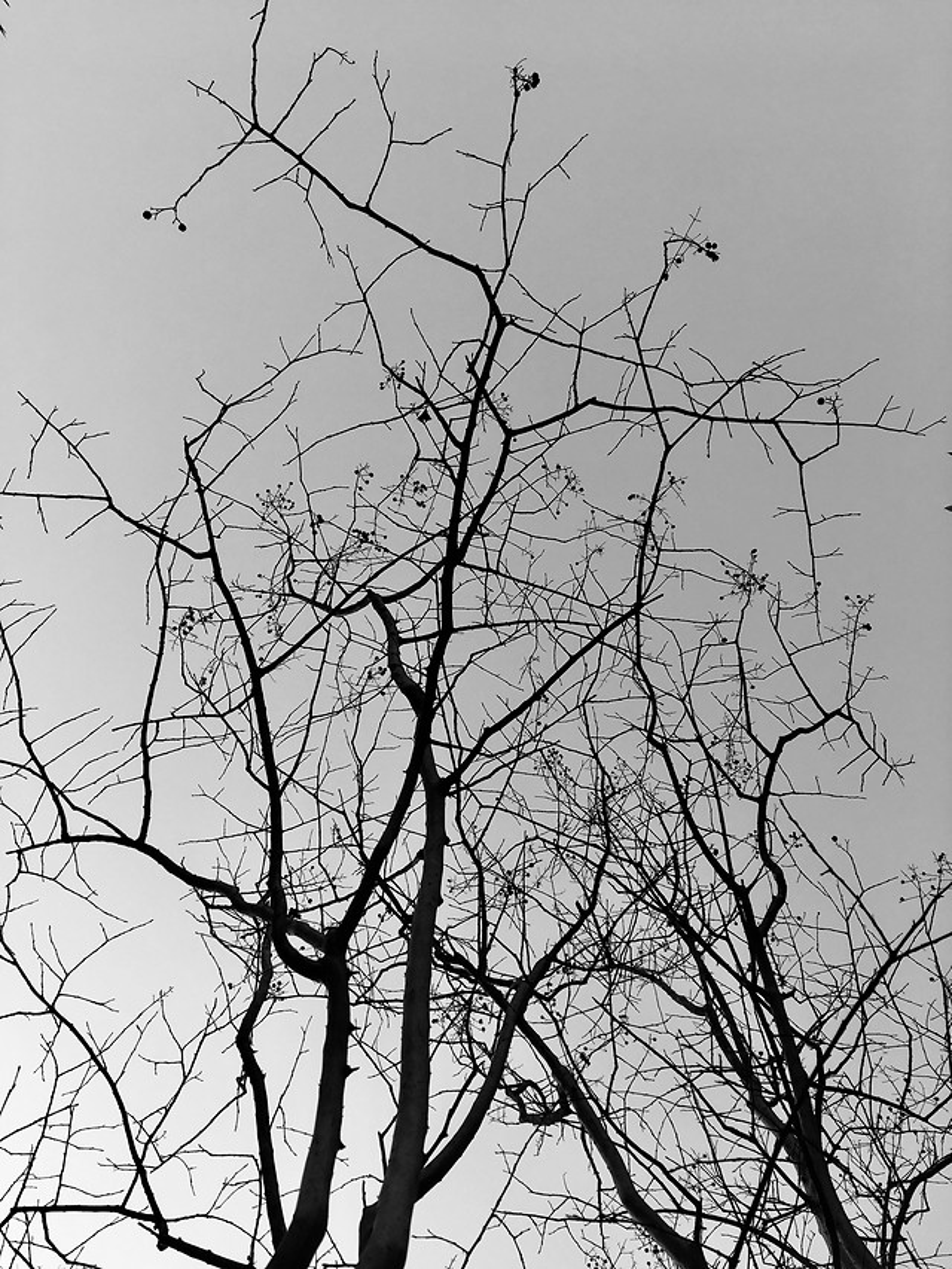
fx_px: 1063
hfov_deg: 48.2
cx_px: 476
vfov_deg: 61.7
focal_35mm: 29
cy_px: 634
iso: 25
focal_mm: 4.15
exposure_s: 1/197
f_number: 2.2
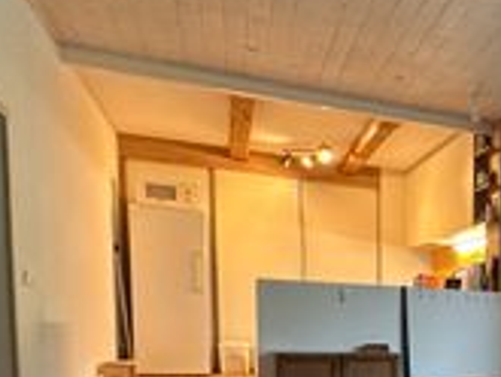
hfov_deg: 28.4
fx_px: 739
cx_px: 698
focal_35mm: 51
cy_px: 395
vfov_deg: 26.7
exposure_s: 1/50
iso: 250
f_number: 2.2
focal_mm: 2.22
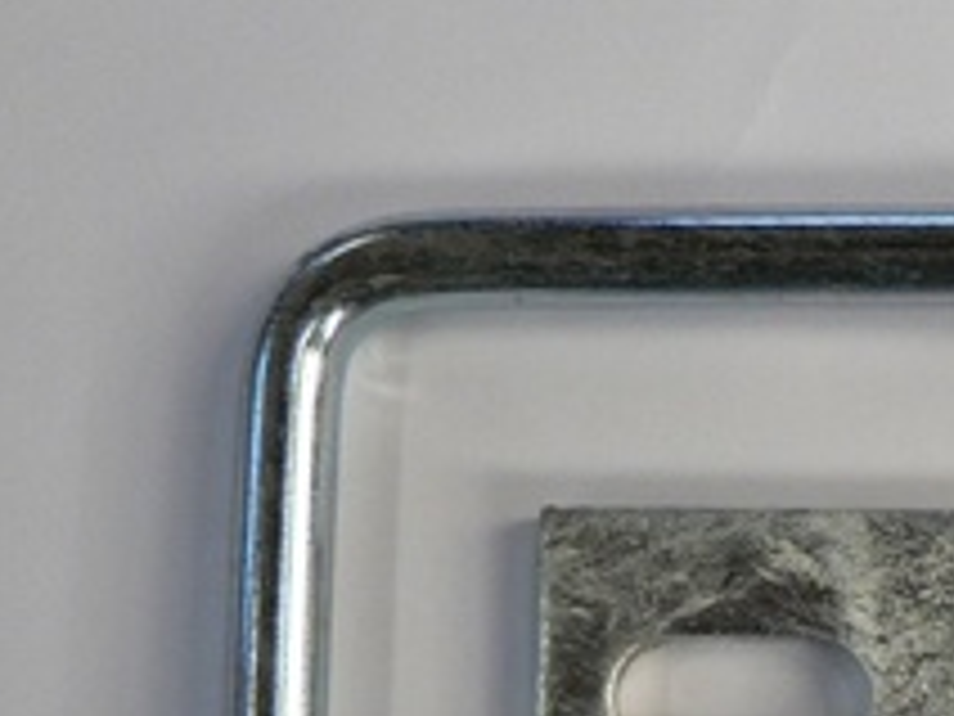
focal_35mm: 85
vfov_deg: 16.9
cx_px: 1116
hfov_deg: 21.5
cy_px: 741
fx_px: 2343
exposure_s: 1/50
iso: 200
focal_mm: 6
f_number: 2.8
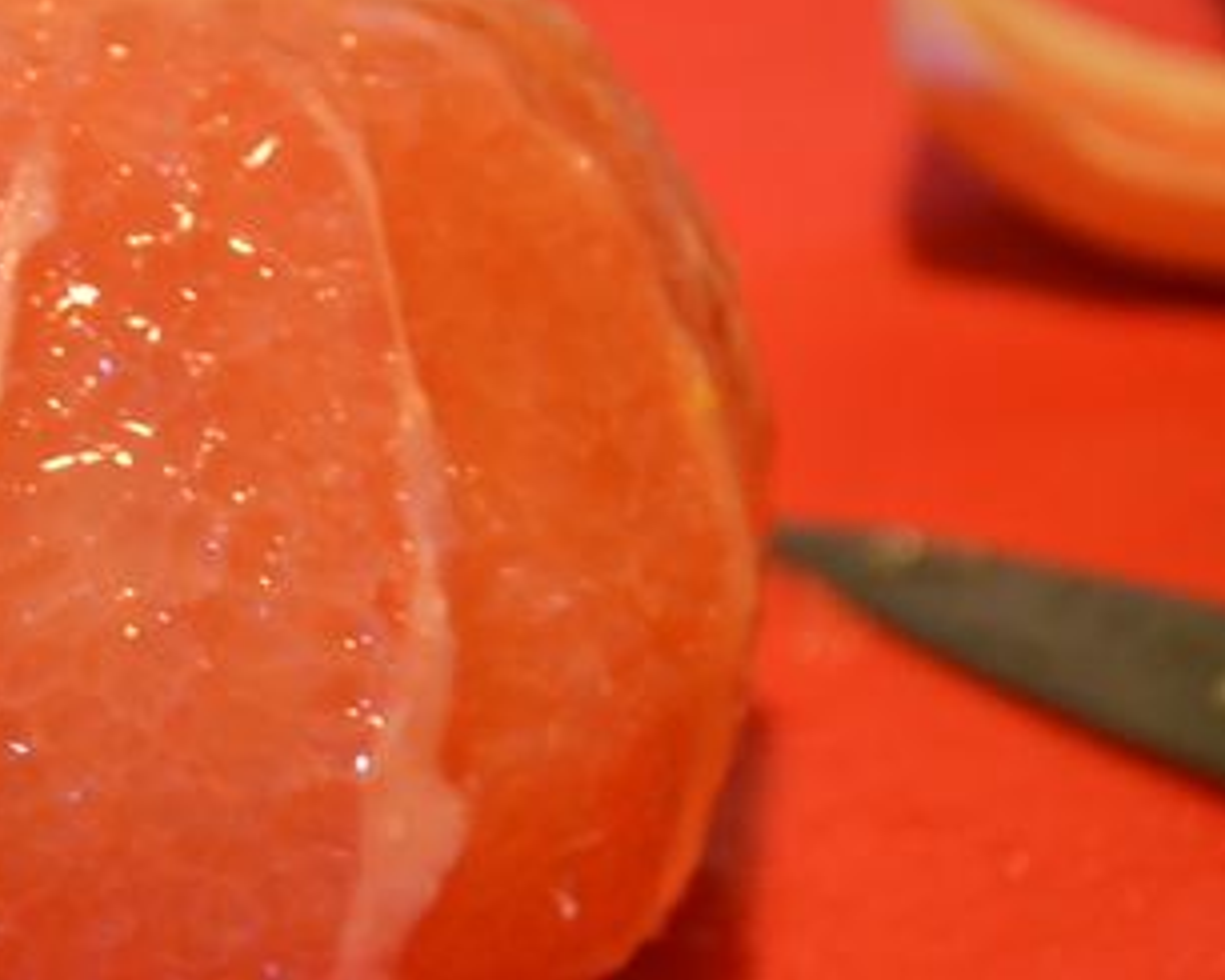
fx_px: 5114
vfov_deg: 11.0
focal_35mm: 141
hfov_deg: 13.5
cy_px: 492
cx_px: 34
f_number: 5.3
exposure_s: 1/10
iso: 3200
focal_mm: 48
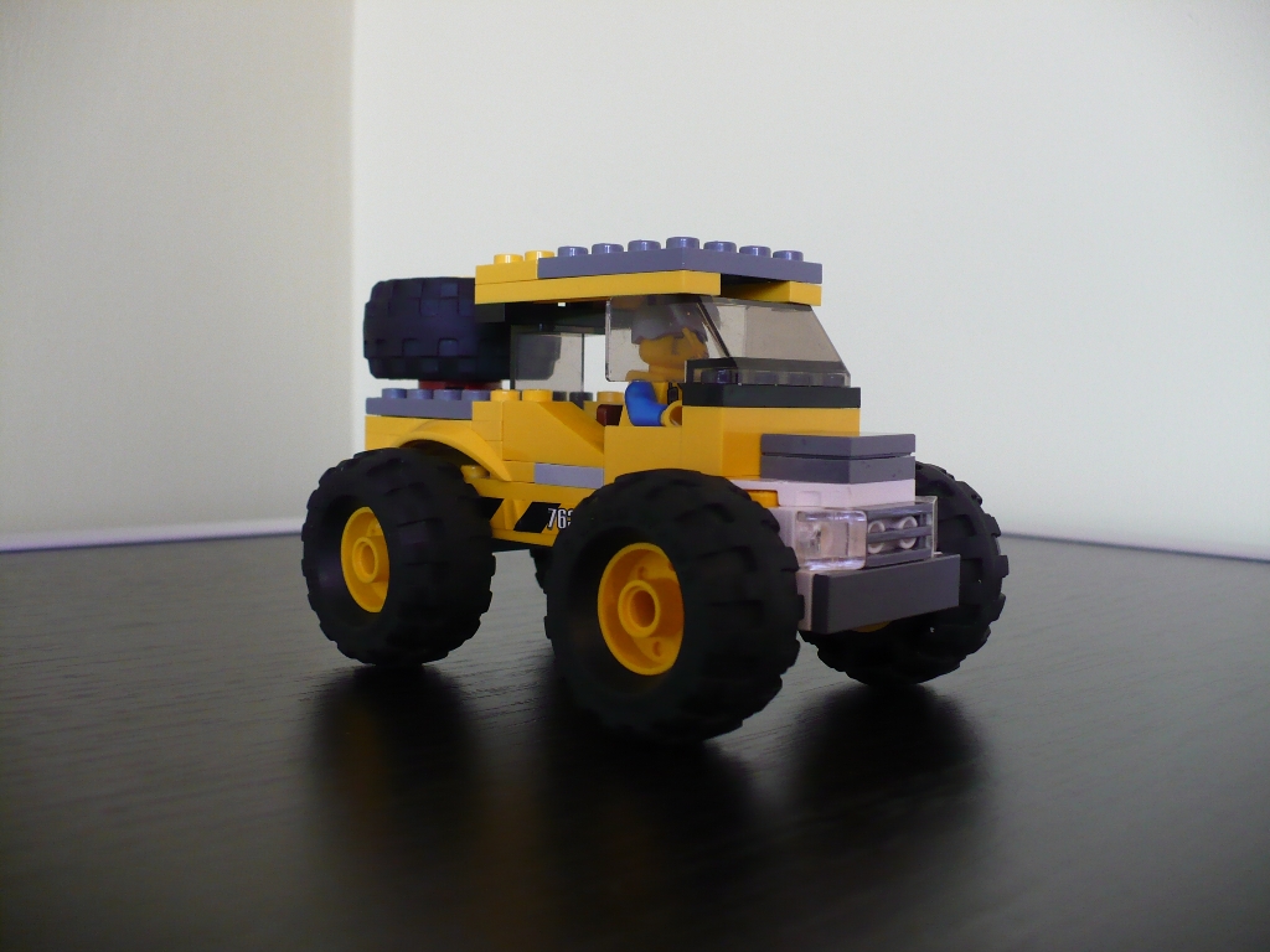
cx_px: 635
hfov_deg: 50.1
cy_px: 476
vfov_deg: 38.7
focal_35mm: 37
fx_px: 1357
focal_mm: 6.1
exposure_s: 1/25
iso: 200
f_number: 2.8
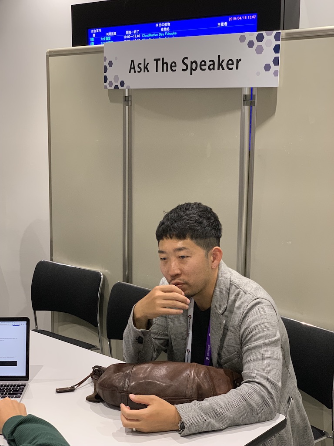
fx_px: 669
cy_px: 223
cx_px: 167
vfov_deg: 36.8
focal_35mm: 52
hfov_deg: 28.0
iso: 250
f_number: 2.4
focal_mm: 6
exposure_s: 1/60
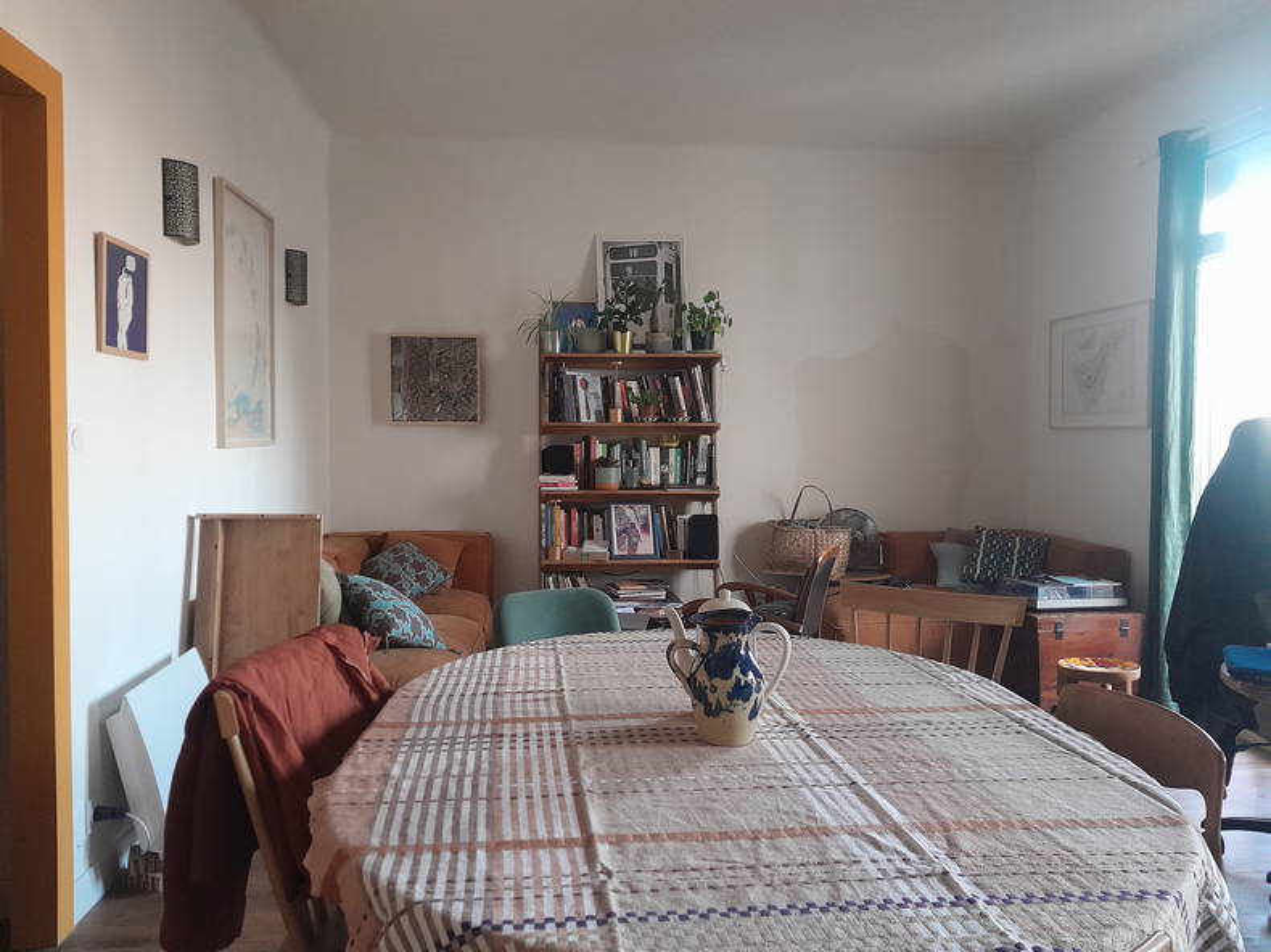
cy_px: 476
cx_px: 636
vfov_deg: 51.3
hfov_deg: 65.3
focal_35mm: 27
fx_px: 991
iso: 500
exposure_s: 1/33
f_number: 1.8
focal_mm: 4
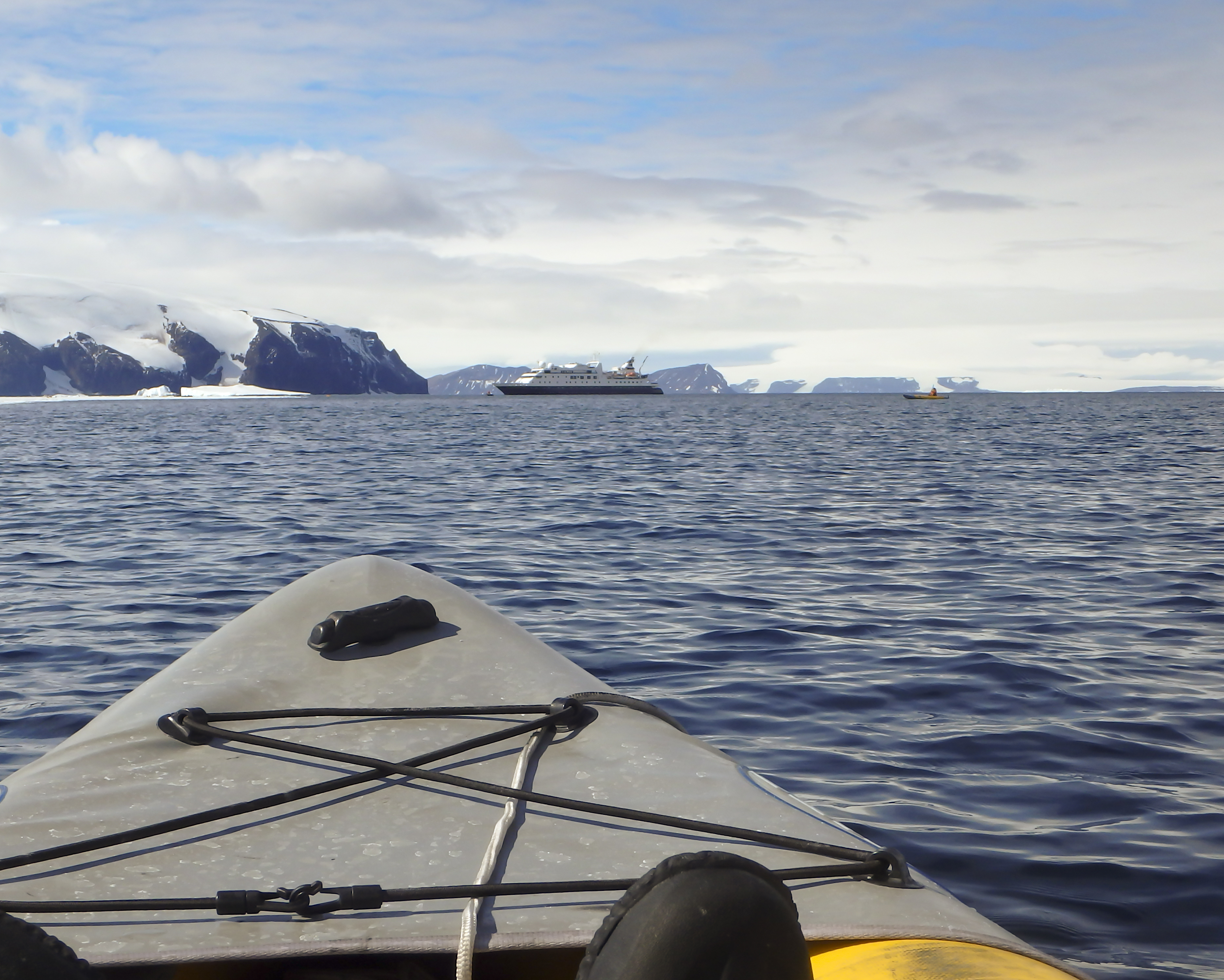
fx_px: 1956
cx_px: 555
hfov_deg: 34.7
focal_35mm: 54
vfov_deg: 28.1
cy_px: 547
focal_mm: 8.1
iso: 125
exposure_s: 1/1250
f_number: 5.2
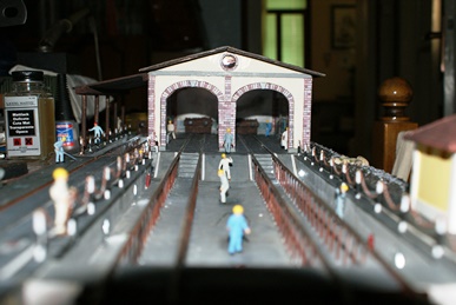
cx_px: 228
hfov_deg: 49.5
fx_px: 495
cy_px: 152
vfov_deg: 34.3
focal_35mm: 39
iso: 400
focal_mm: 26
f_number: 5.6
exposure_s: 1/60
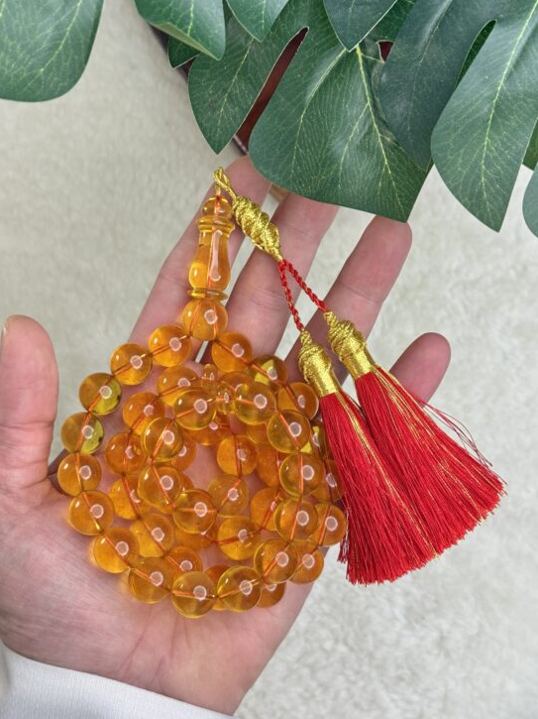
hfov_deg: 27.5
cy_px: 346
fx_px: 1099
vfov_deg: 36.2
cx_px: 268
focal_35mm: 53
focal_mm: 6.76
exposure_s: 1/126
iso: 64
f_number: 1.78
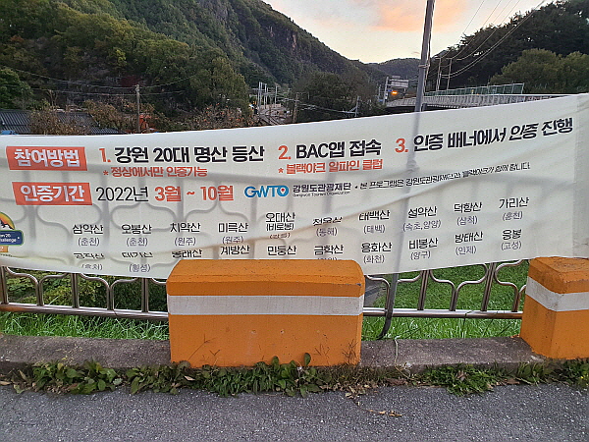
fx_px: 442
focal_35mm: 26
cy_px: 221
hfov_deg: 67.3
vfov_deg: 53.1
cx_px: 294
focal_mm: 4.3
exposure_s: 1/60
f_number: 2.4
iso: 200
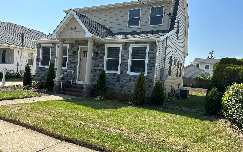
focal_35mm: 26
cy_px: 76
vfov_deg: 47.6
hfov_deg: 70.4
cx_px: 121
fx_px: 172
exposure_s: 1/3861
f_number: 1.78
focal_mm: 6.86
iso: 80
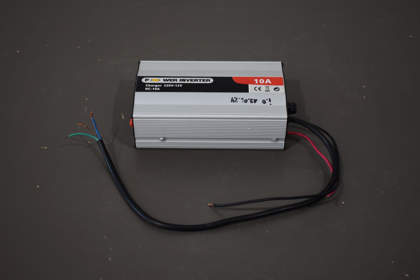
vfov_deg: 25.8
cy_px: 140
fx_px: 612
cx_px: 210
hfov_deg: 37.8
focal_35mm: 52
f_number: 4.5
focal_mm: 35
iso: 500
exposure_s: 1/250
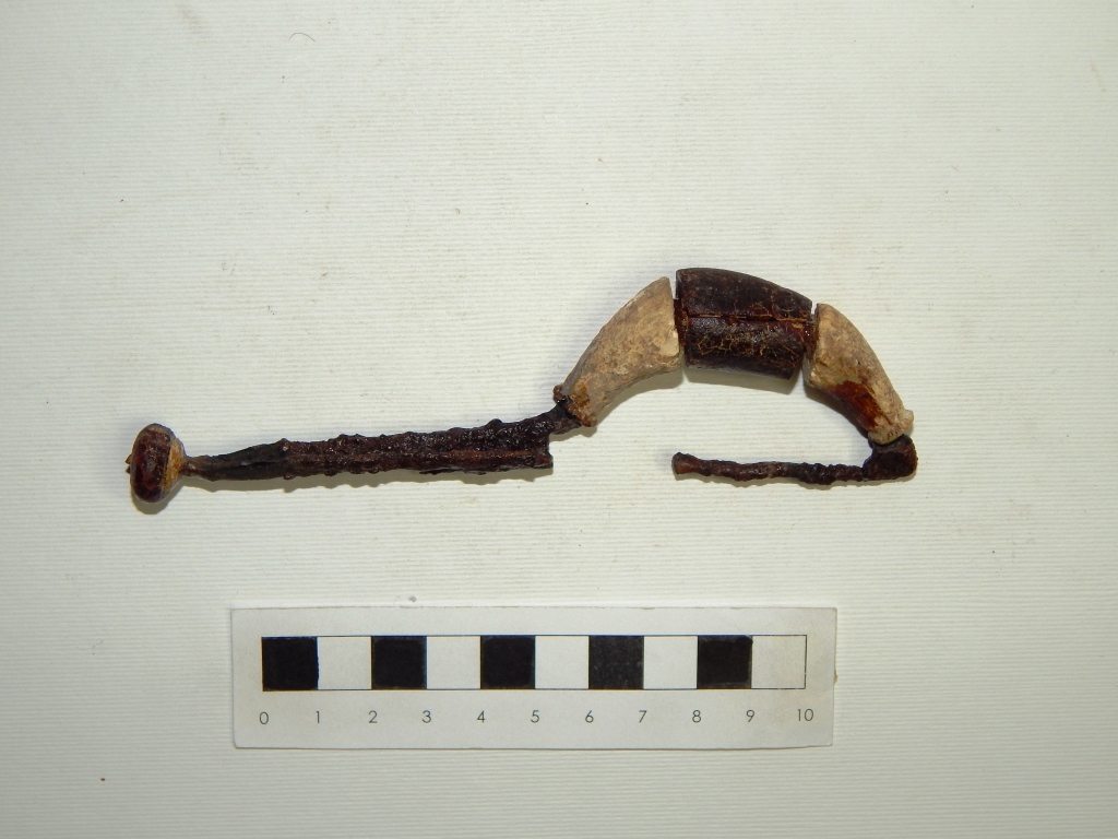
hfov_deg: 34.9
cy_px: 420
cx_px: 559
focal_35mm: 55
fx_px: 1776
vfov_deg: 26.6
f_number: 7.6
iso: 125
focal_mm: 9.7
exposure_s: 1/40
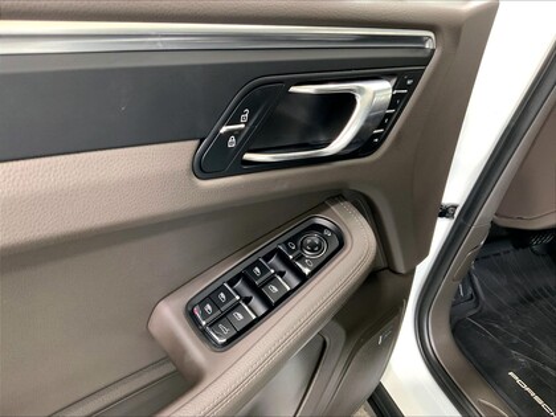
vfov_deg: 48.2
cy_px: 208
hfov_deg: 61.7
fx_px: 466
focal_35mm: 29
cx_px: 278
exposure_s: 1/48
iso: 100
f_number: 1.8
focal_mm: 3
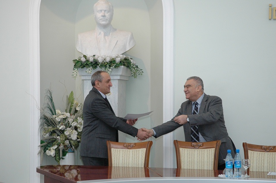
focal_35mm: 82
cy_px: 92
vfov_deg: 16.5
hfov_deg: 24.6
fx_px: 632
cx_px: 138
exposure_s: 1/100
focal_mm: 55
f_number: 5.6
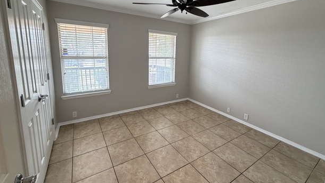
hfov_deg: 99.4
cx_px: 161
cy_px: 74
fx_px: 138
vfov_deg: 66.5
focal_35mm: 16
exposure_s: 1/60
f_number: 2.2
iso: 400
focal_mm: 2.22
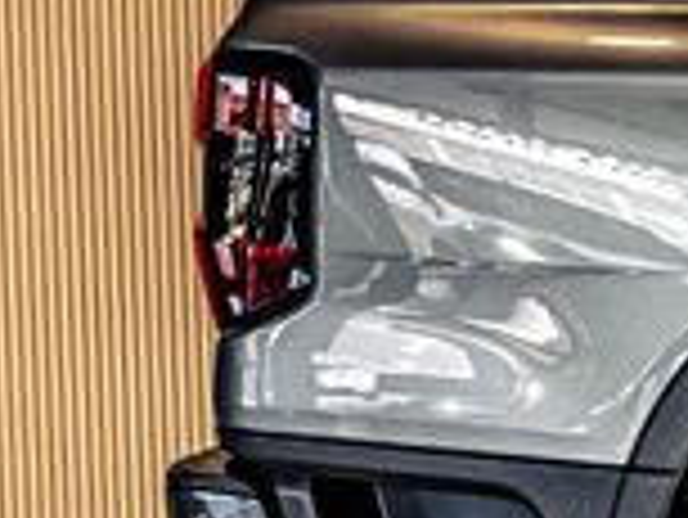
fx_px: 4022
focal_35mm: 202
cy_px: 234
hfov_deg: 8.0
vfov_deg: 7.4
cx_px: 2269
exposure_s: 1/125
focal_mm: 31.5
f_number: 4.5
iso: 500
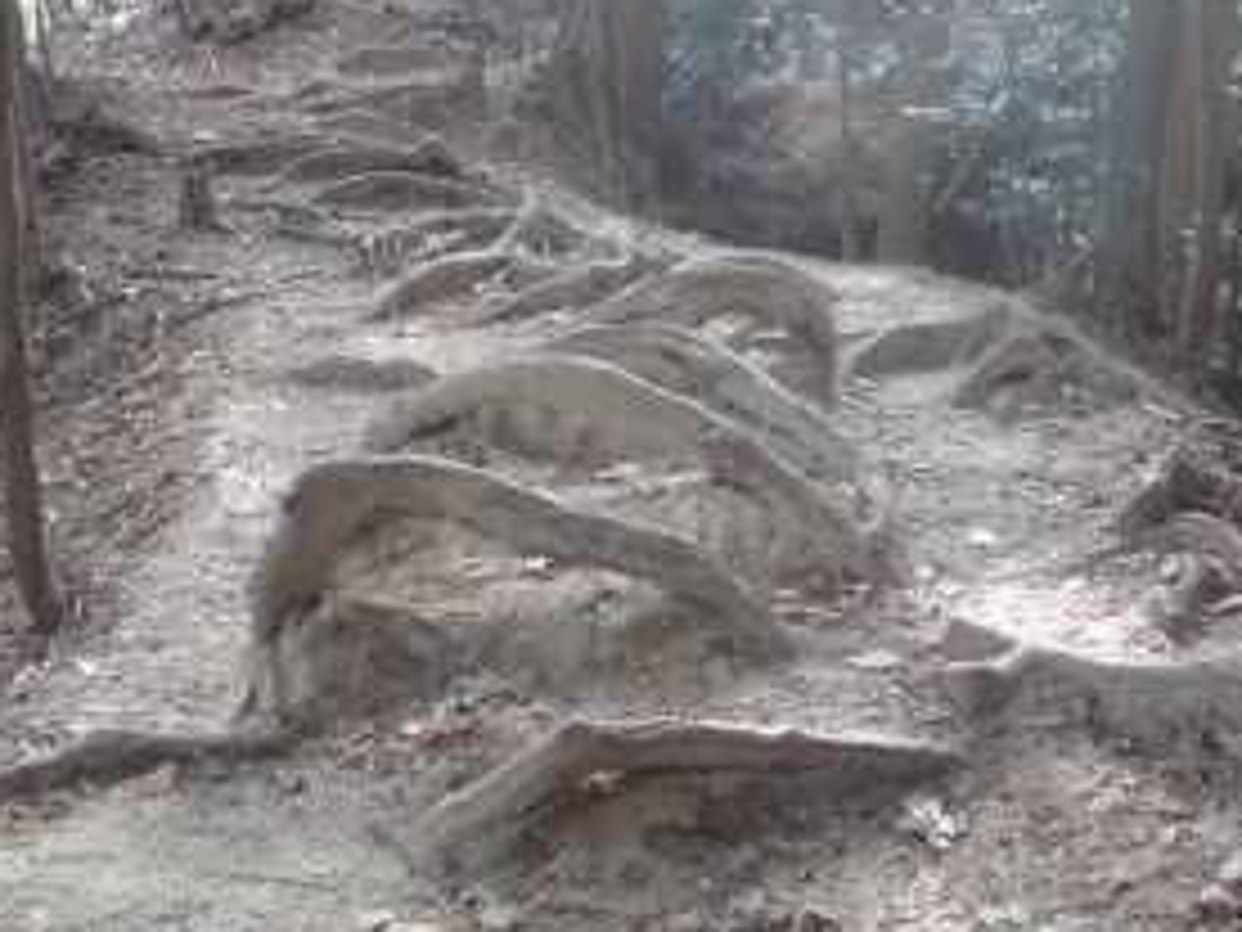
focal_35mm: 55
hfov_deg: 34.9
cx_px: 590
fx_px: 1973
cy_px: 437
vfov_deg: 26.6
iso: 800
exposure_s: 1/60
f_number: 4.2
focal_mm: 6.9
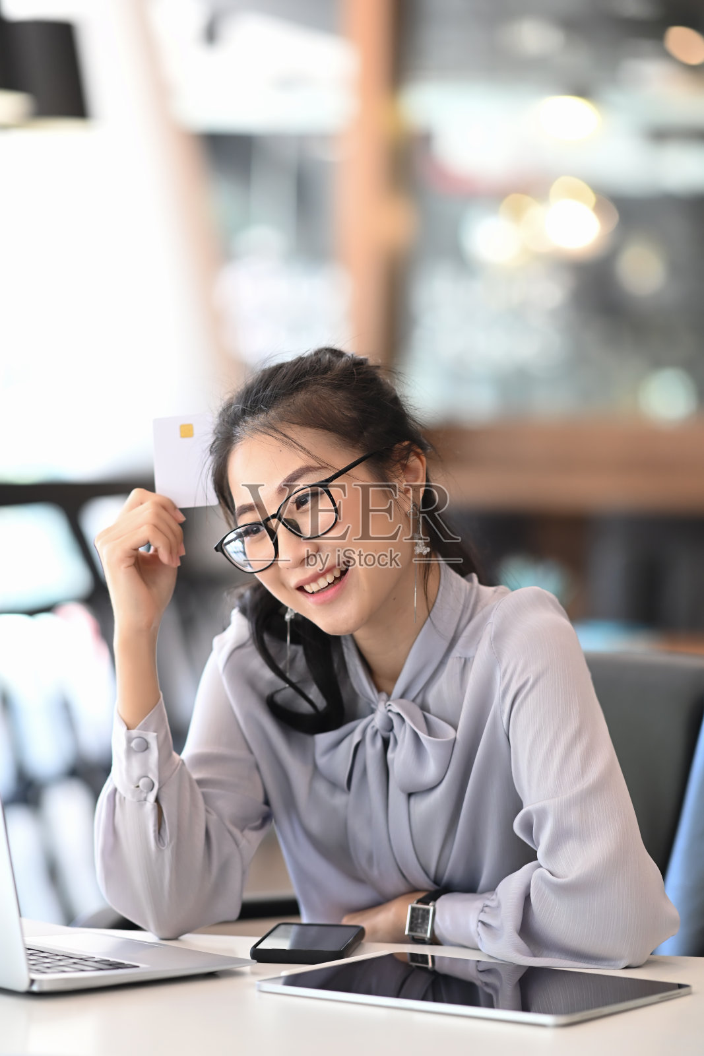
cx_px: 352
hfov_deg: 13.0
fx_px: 3079
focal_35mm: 105
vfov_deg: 19.5
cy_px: 528
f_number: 2.2
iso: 1000
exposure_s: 1/320
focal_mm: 105
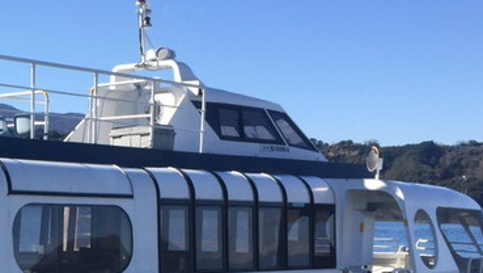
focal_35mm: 77
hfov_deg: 25.7
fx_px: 987
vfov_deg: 15.4
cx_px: -33
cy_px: 288
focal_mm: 4.15
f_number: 2.2
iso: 32
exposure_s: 1/1582
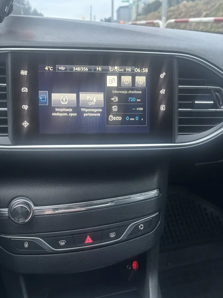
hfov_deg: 53.1
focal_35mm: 26
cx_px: 112
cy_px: 149
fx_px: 223
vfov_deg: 67.3
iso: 400
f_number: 1.6
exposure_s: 1/33
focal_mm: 5.96
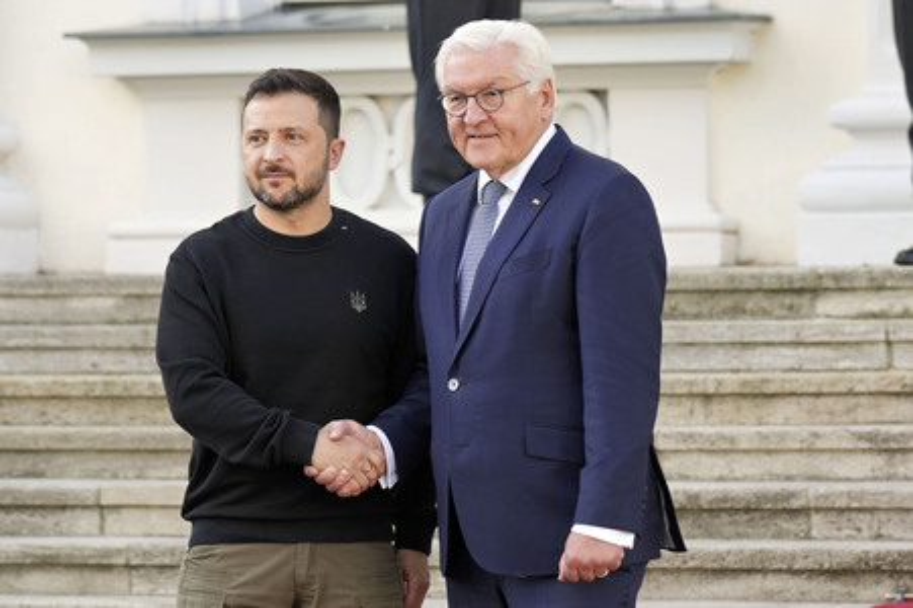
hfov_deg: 9.8
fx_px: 5322
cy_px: 304
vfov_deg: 6.5
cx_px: 456
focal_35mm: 210
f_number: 5
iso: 640
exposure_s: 1/250
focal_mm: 140
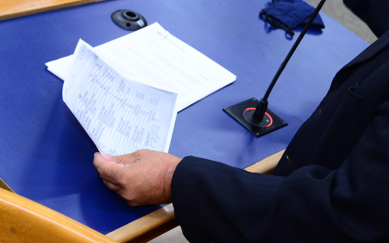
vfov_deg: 13.7
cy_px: -5
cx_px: 304
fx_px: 997
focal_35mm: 94
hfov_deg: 21.8
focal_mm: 48
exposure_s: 1/60
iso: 2000
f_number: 5
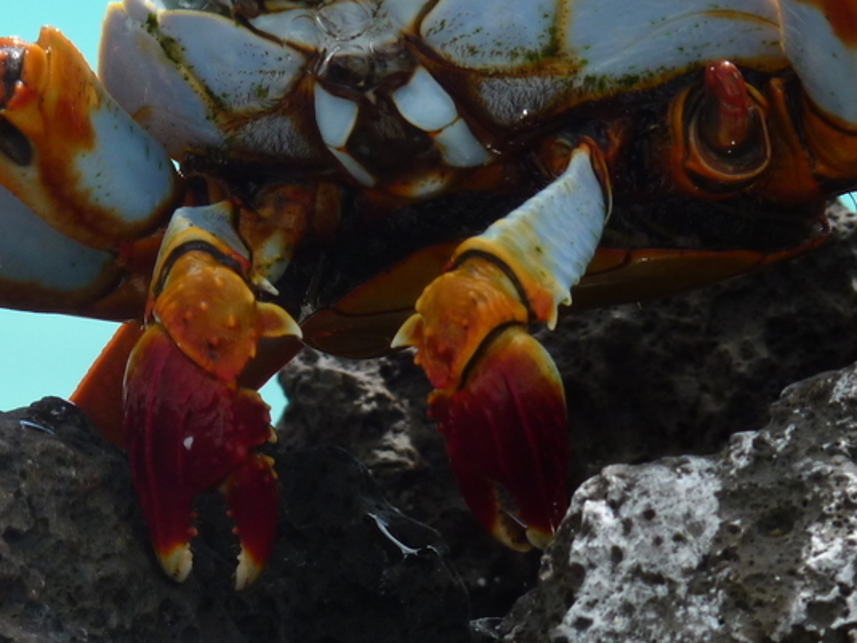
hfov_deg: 3.3
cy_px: 380
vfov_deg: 2.5
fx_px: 14777
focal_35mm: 597
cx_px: 221
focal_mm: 48.6
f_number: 5.6
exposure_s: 1/500
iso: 125
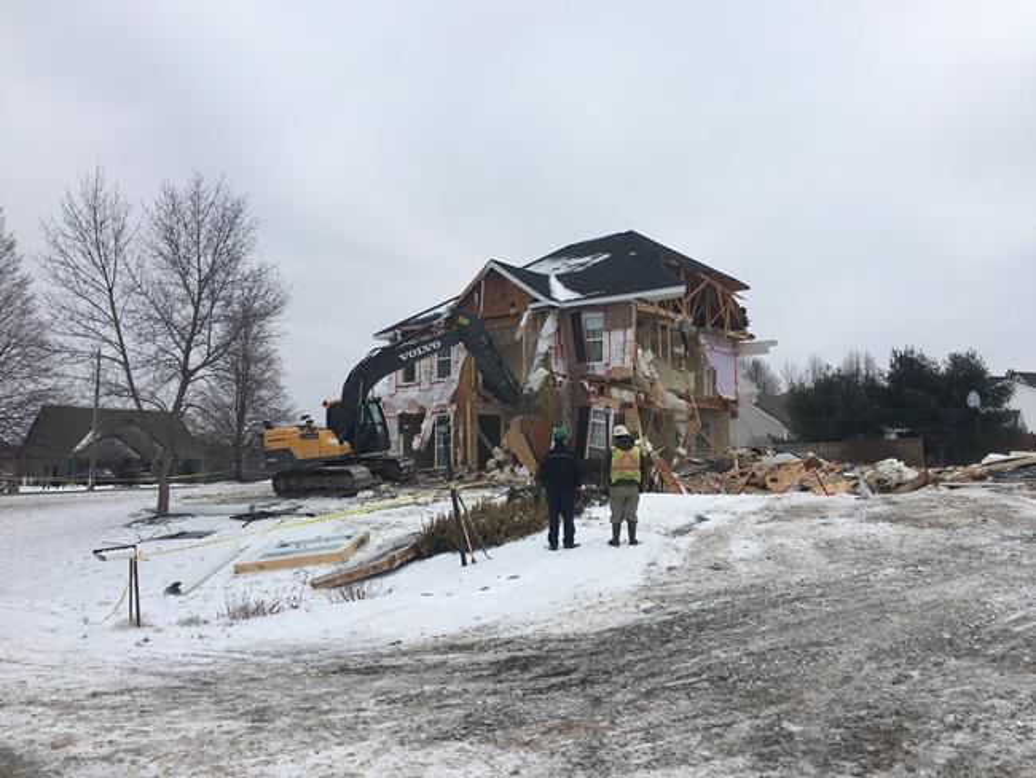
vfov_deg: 48.3
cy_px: 389
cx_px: 518
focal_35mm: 29
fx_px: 868
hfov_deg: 61.6
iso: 25
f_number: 2.2
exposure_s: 1/1221
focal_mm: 4.15
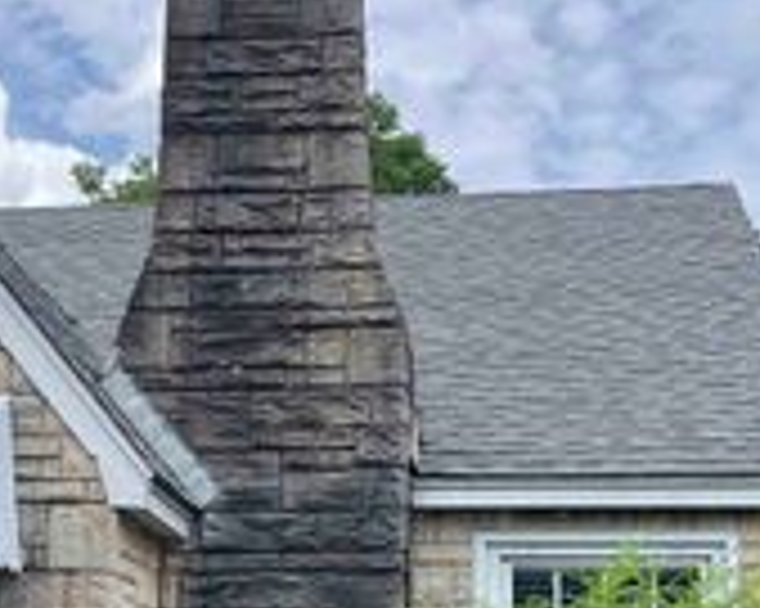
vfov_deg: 20.0
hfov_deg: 25.3
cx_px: 252
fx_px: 1686
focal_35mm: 75
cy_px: 547
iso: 50
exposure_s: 1/1923
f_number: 1.6
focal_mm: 5.1
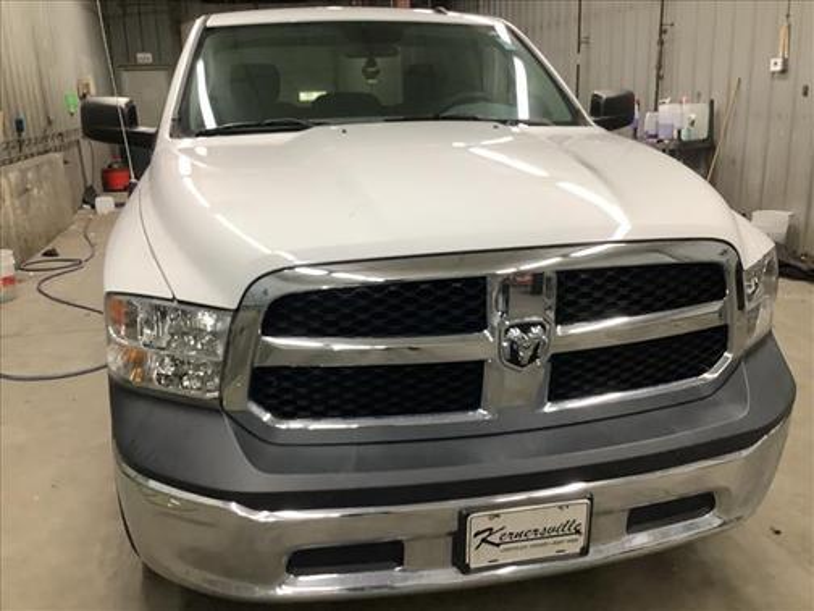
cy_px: 306
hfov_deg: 58.4
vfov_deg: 45.4
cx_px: 407
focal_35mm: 31
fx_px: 729
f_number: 2.4
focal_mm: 3.3
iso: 160
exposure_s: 1/60
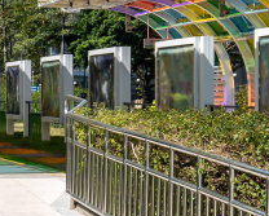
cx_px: 299
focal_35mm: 209
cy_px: -195
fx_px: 1666
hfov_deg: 9.1
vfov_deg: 7.2
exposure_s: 1/125
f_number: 11
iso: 125
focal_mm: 29
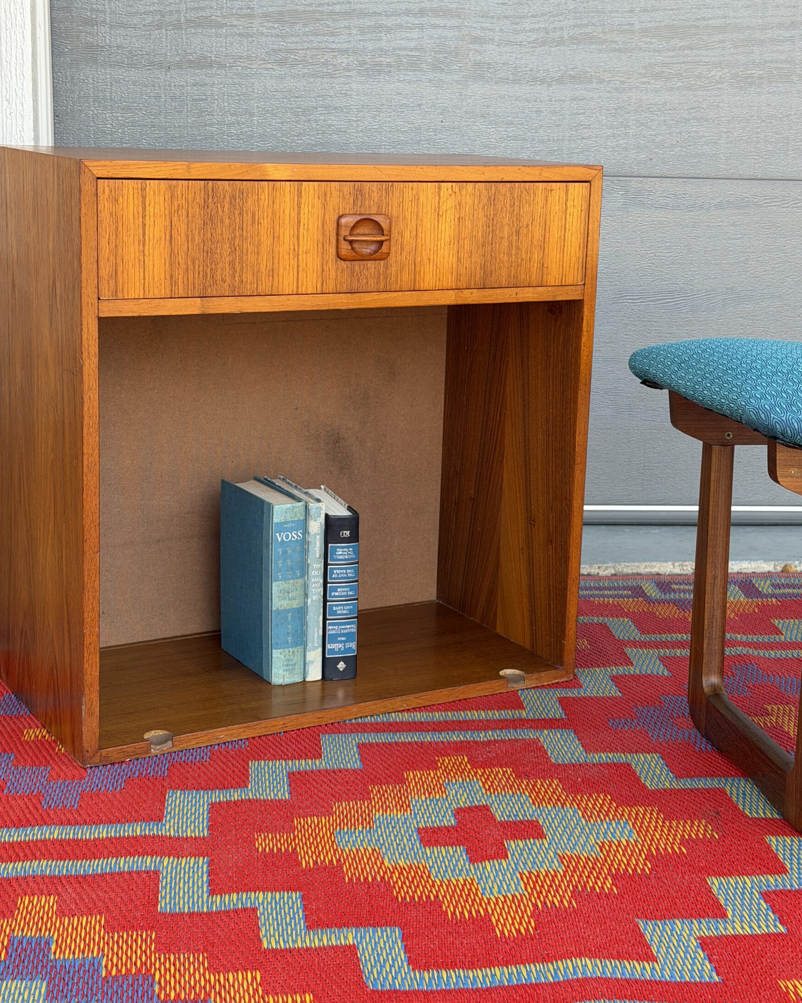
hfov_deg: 27.6
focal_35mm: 55
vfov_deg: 34.1
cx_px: 430
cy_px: 438
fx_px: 1632
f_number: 1.78
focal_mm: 6.76
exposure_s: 1/139
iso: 50
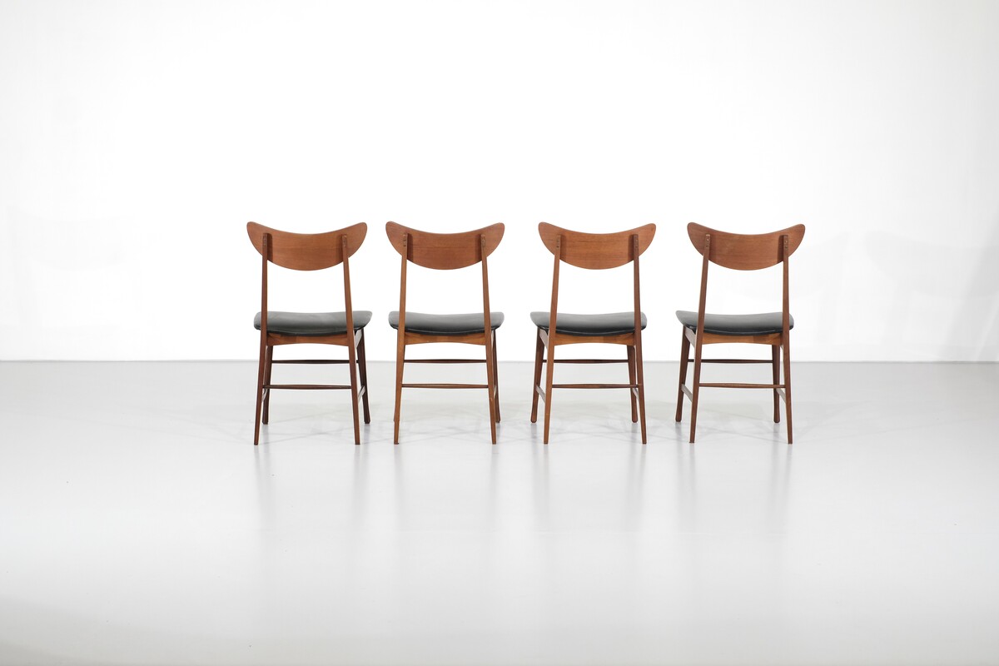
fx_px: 1471
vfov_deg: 25.5
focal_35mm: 53
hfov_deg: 37.5
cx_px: 500
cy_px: 333
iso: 800
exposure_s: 1/70
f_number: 5.6
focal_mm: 35
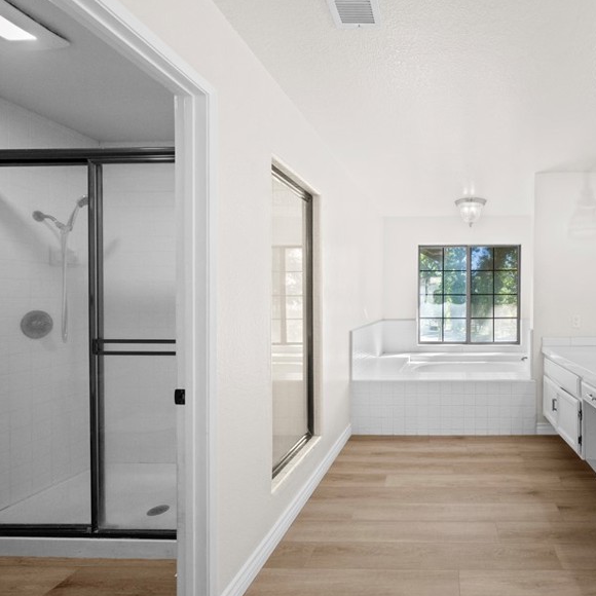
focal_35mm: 18
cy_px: 299
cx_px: 444
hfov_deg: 75.1
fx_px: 351
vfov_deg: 80.7
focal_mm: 12
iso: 800
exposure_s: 1/160
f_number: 5
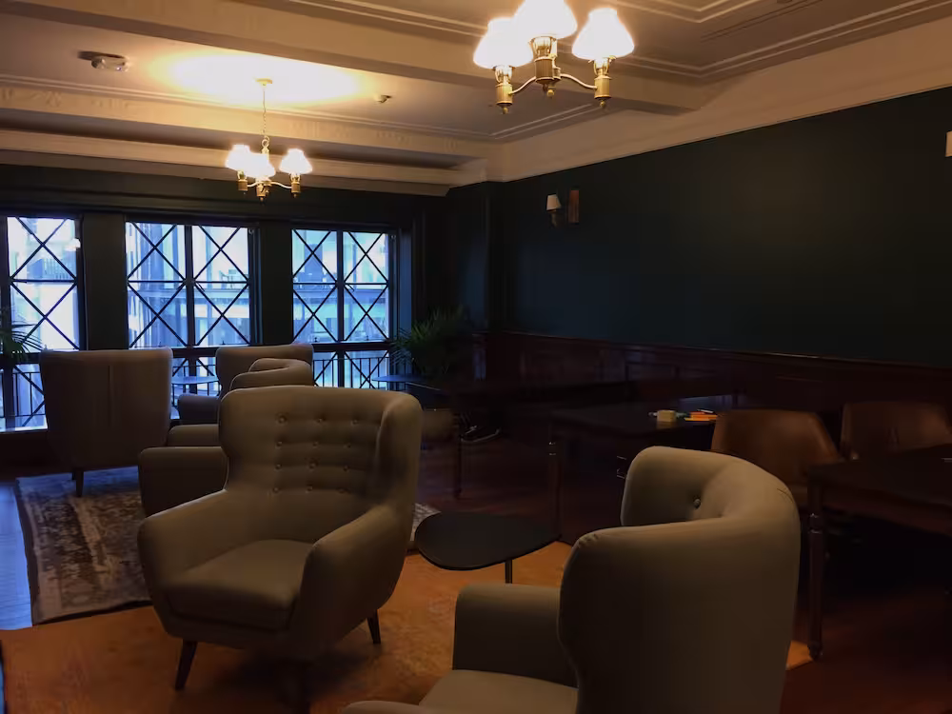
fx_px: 798
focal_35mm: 29
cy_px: 357
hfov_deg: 61.7
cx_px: 476
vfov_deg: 48.2
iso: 160
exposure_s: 1/33
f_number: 2.2
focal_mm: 4.15
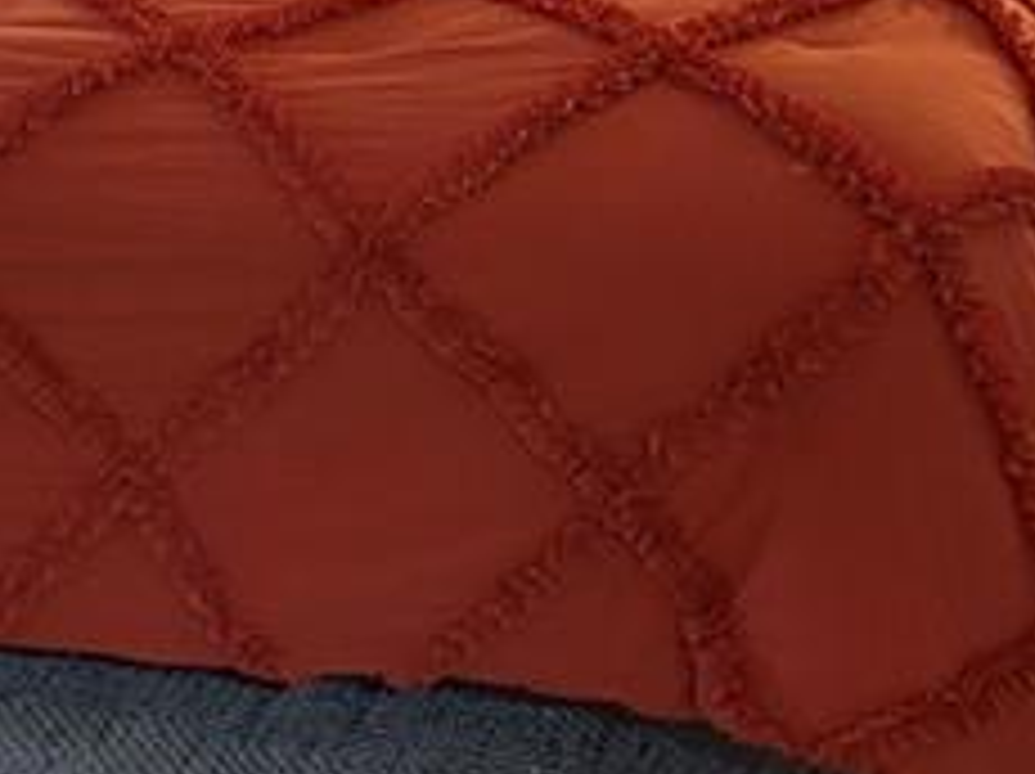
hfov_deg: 22.2
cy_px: -266
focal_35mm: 87
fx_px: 2599
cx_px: 207
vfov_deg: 16.0
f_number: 1.6
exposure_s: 1/120
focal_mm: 5.96
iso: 200
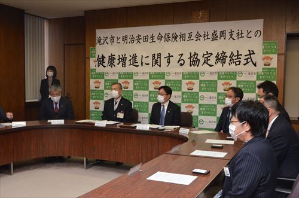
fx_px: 323
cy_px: 99
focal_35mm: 39
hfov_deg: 49.6
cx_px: 150
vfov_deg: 34.1
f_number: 6.3
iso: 3200
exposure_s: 1/500
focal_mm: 26
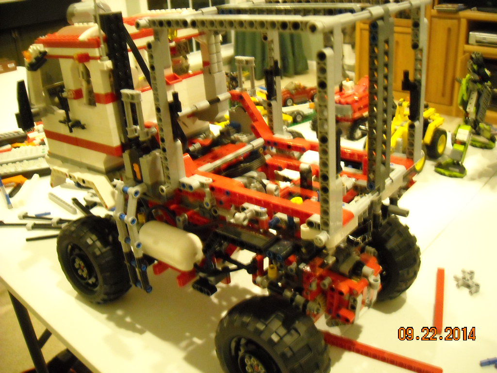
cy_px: 186
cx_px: 248
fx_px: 503
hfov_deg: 52.6
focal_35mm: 35
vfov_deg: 40.7
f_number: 2.8
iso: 672
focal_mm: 5.7
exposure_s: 1/8
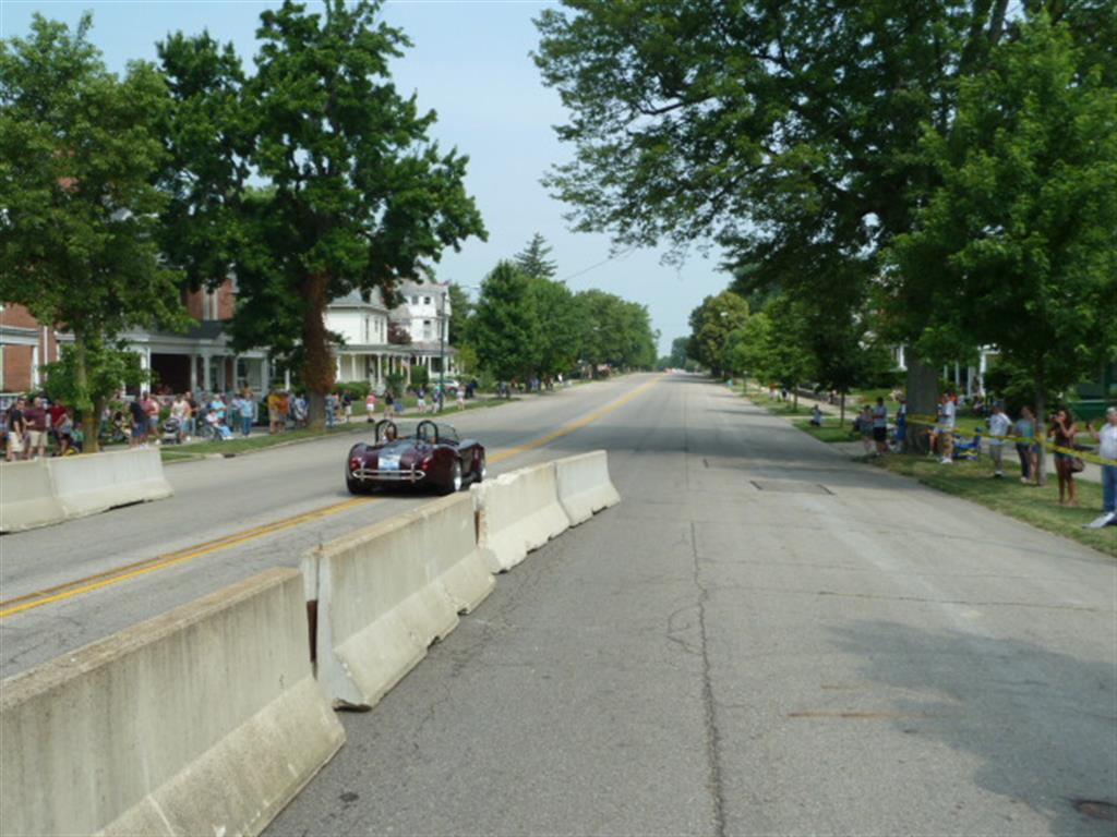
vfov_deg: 44.2
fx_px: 1033
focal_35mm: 32
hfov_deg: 56.8
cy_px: 418
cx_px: 558
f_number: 4
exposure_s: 1/500
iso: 80
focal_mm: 5.3
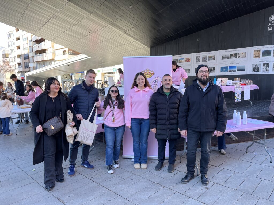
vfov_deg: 53.1
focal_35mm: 26
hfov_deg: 67.3
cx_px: 137
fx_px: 206
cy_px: 102
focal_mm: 5.1
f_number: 1.6
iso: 40
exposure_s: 1/122
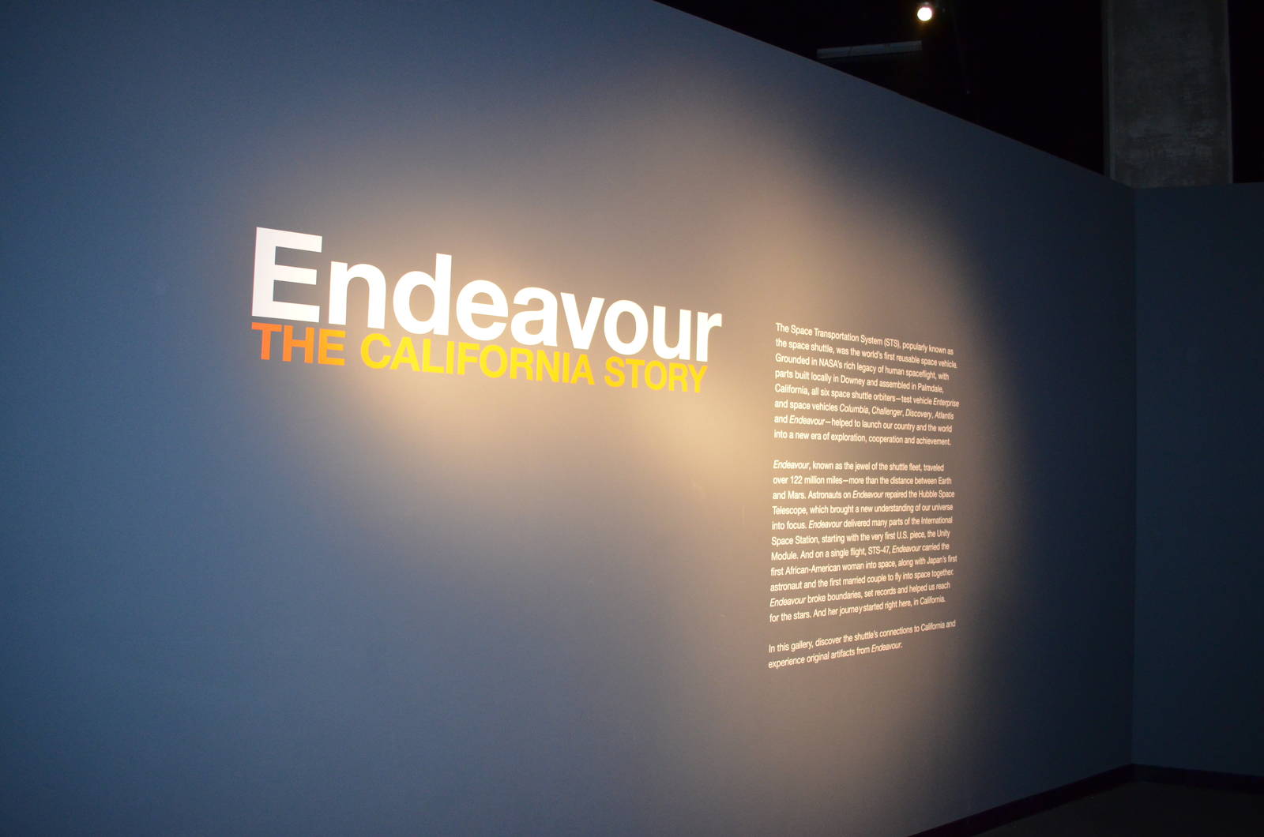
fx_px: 946
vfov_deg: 47.7
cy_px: 418
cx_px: 632
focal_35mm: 27
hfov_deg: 67.5
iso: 1600
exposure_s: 1/60
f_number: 3.5
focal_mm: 18
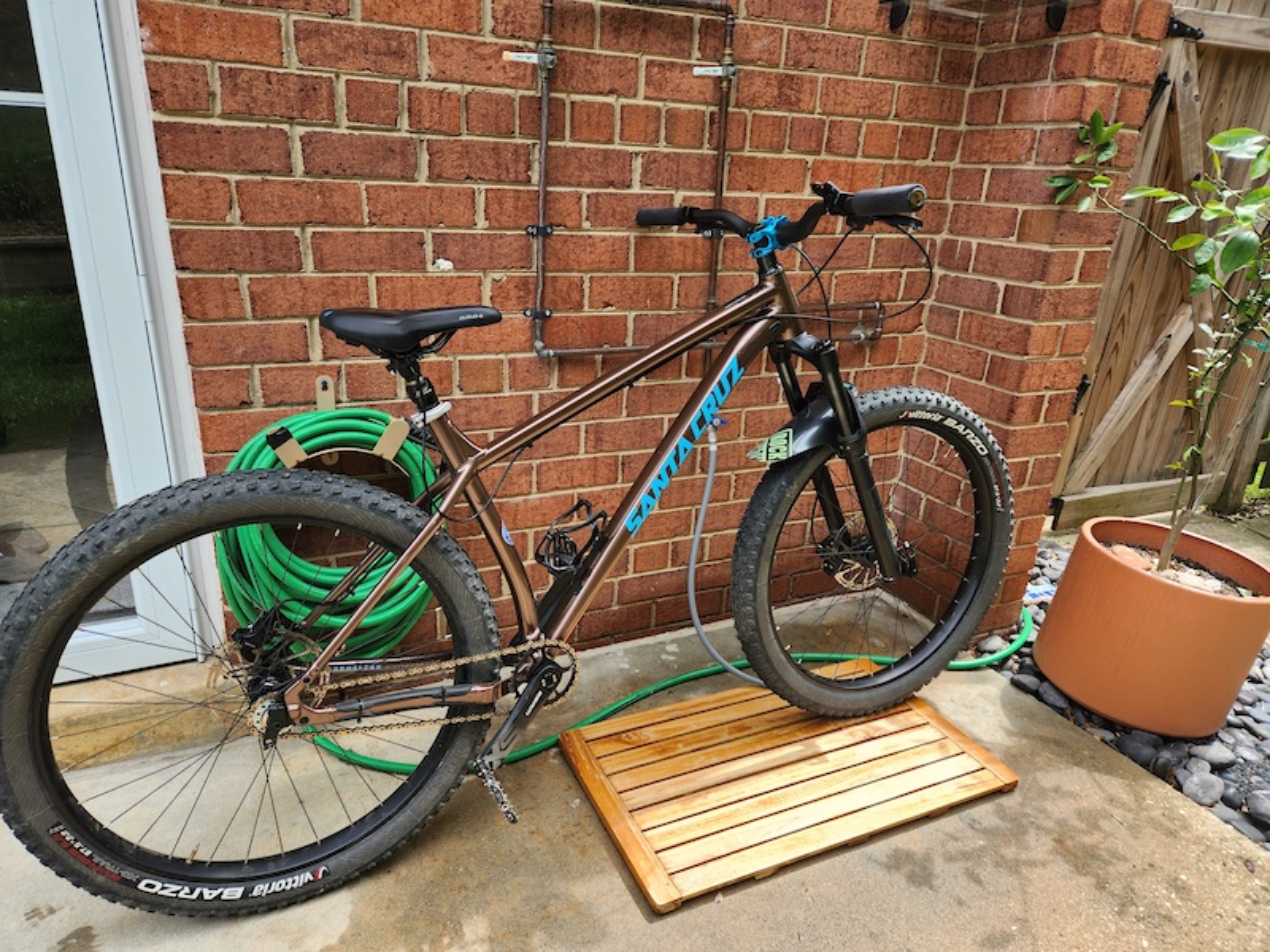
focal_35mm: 23
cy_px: 476
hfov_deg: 73.9
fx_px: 844
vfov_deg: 58.9
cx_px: 635
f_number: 1.8
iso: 20
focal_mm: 5.4
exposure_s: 1/316
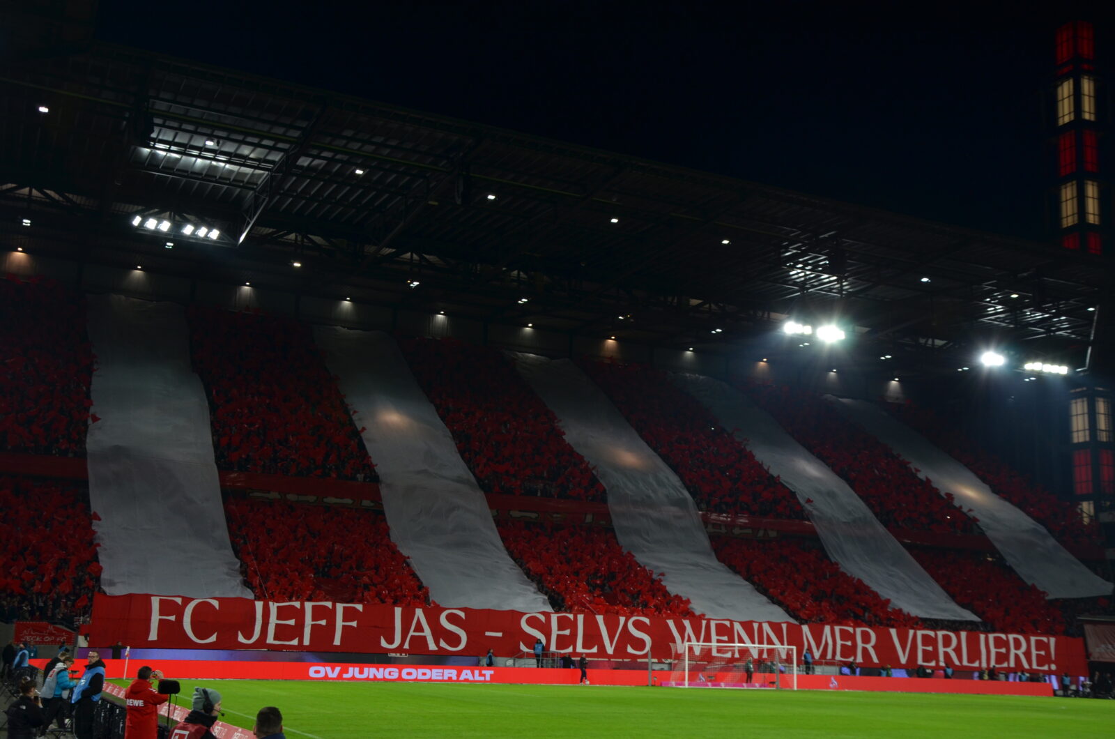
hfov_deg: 49.6
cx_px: 558
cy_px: 370
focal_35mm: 39
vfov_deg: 34.1
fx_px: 1206
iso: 360
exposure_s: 1/125
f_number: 5.6
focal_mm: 26
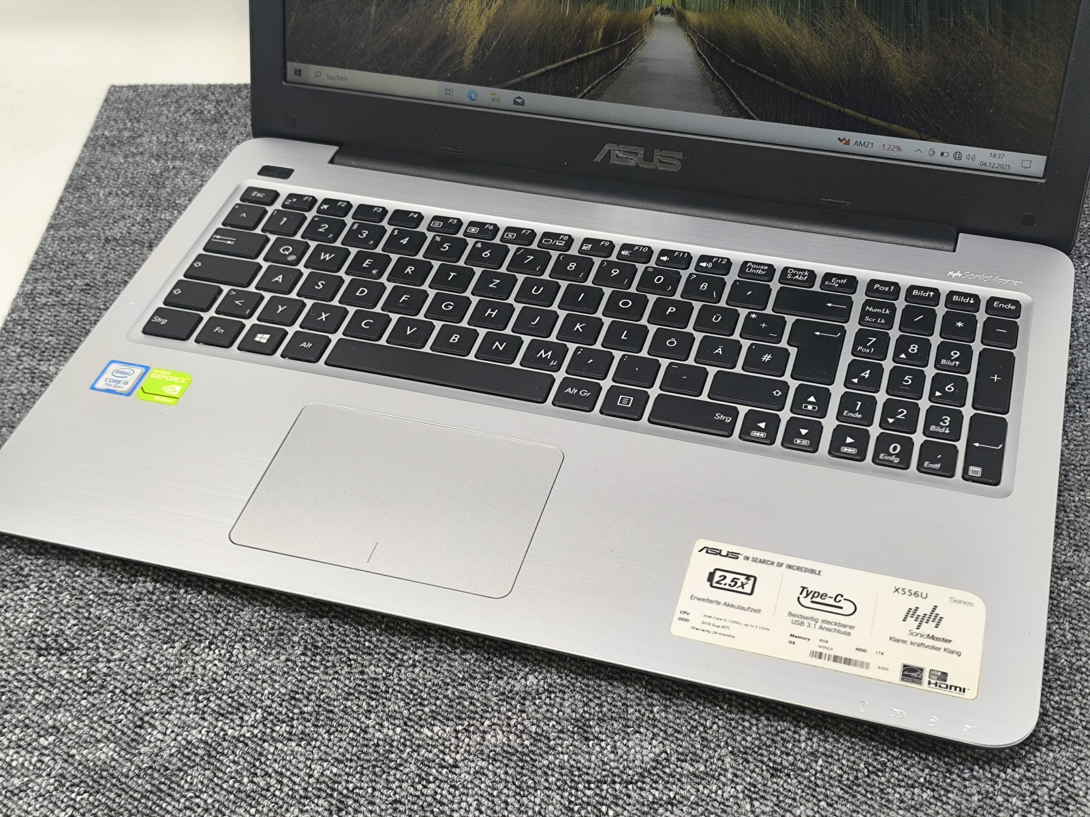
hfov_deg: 41.2
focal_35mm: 46
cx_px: 545
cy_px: 408
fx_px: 1448
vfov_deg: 31.5
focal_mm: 6.14
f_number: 1.65
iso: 200
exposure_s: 1/100
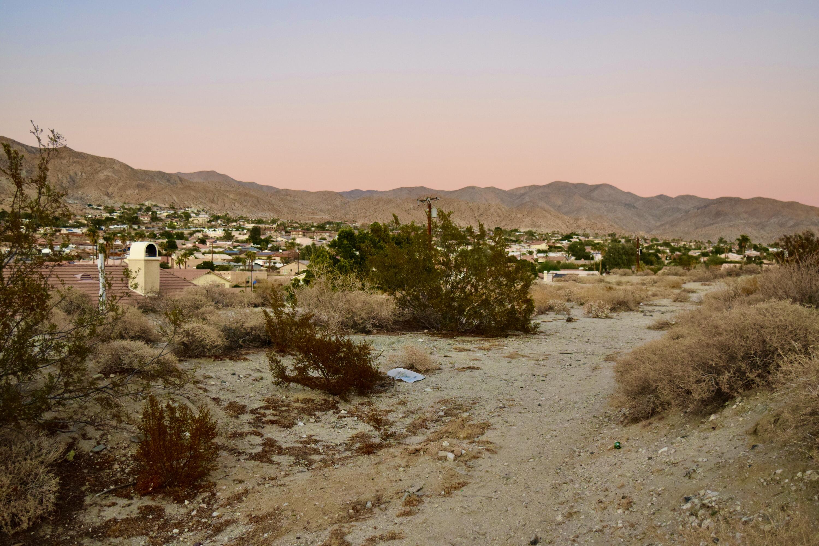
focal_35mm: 40
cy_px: 273
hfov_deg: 47.9
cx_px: 410
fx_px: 921
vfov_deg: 33.0
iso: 2500
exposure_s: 1/500
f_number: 4
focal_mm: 27
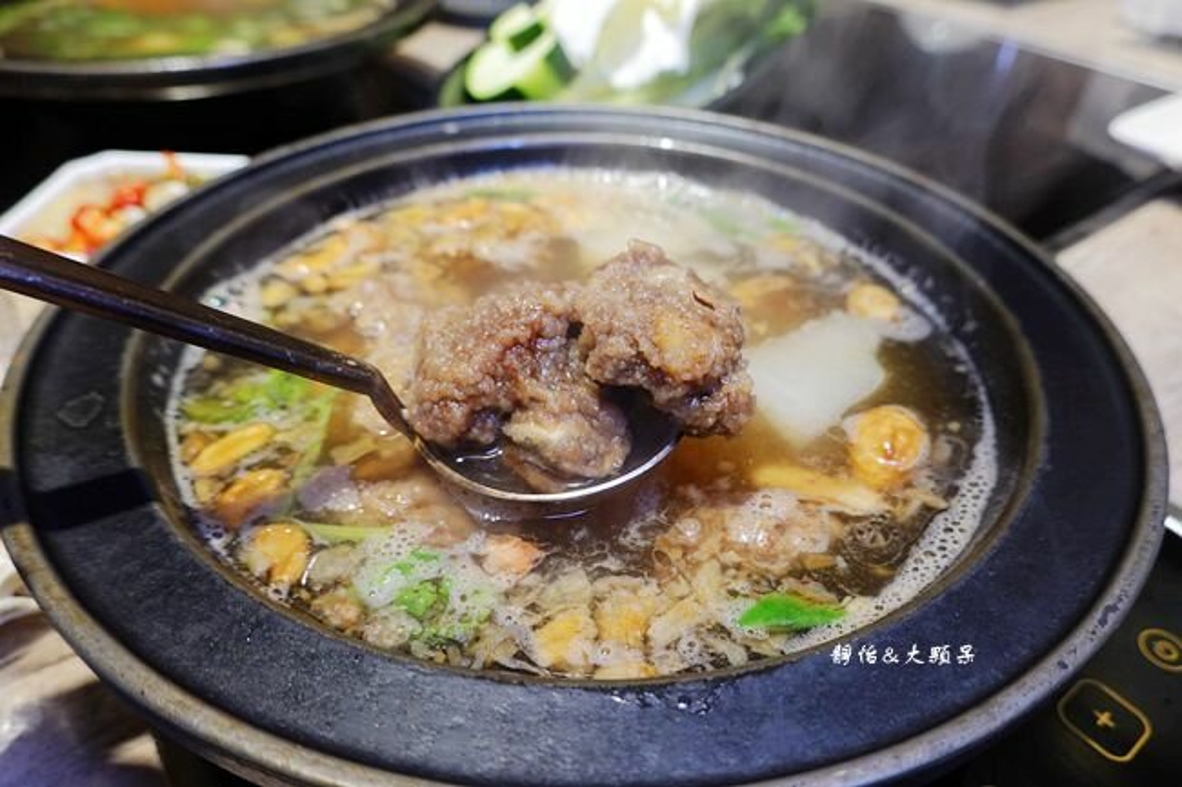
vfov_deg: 51.3
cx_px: 591
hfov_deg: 71.5
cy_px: 394
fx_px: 821
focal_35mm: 25
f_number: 3.2
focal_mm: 9.23
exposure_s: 1/50
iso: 250
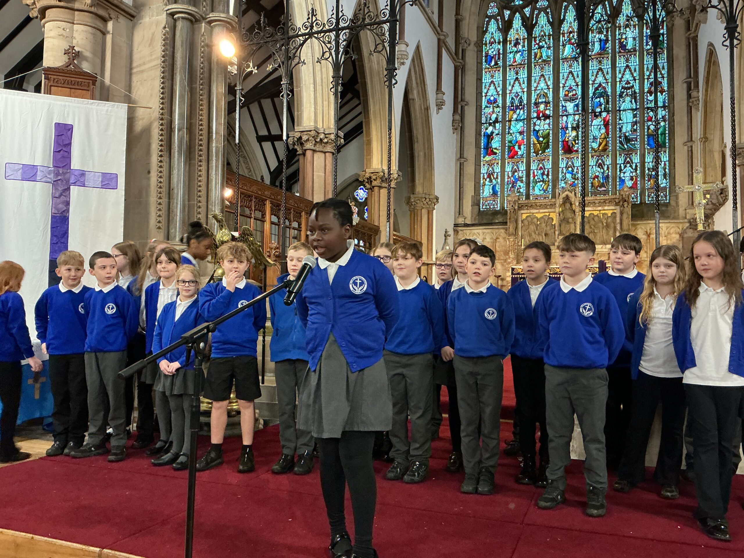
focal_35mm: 29
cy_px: 279
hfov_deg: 61.7
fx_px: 623
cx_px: 372
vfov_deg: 48.2
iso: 250
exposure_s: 1/30
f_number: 1.8
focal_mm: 3
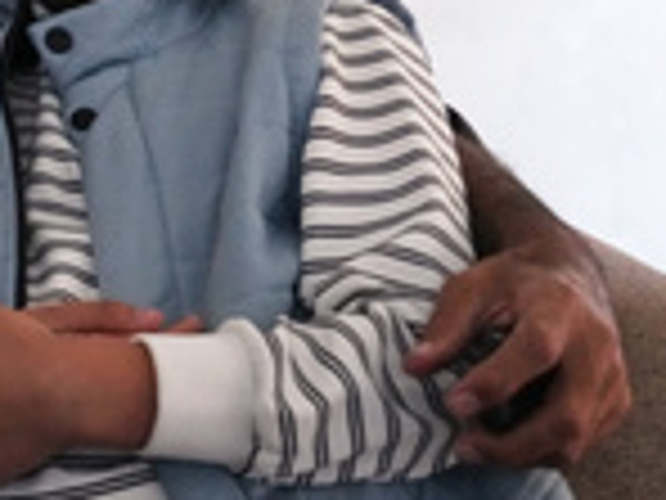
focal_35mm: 140
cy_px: -83
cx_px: -454
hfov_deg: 13.0
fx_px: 2694
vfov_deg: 10.4
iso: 4000
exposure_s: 1/100
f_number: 4
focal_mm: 42
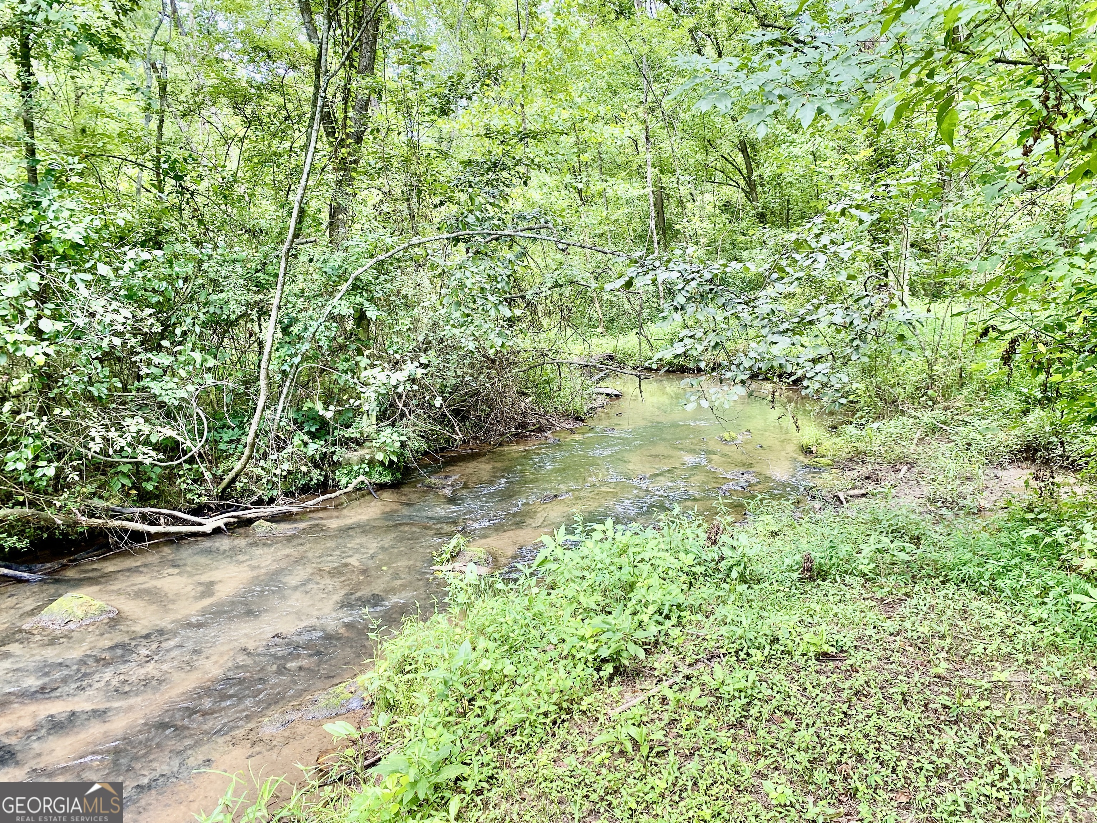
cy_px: 412
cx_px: 548
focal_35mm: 26
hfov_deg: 67.3
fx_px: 824
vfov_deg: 53.1
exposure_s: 1/121
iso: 80
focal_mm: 4.25
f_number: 1.8
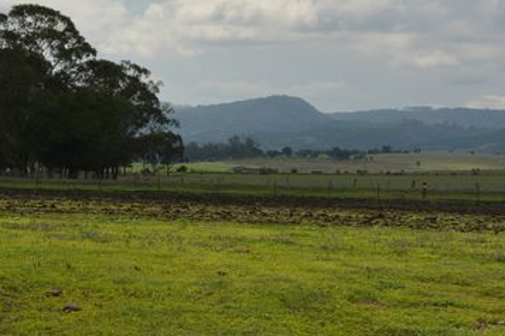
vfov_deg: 12.6
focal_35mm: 109
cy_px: 170
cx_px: 214
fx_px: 1524
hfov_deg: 18.8
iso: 100
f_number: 10
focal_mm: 55
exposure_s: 1/400
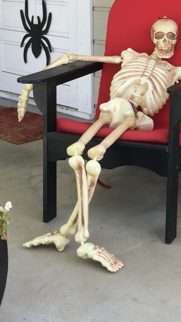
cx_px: 154
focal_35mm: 71
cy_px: 52
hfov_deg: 16.8
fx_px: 606
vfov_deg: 28.9
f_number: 2.2
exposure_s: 1/120
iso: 40
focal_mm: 4.15
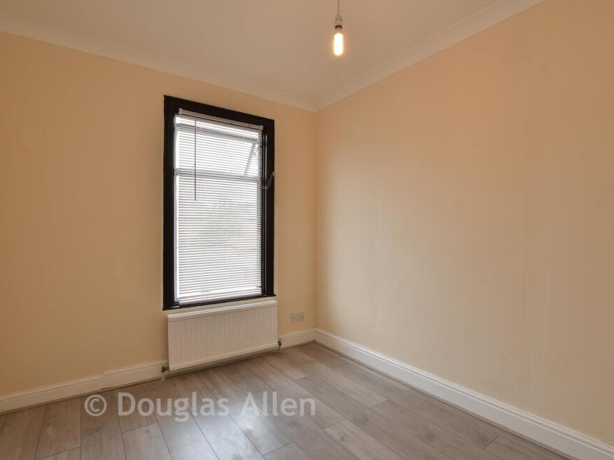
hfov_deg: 91.0
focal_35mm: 17
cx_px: 319
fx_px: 302
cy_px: 240
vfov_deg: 74.7
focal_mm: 10
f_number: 8
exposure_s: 1/10
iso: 100
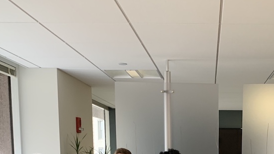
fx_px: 480
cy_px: 225
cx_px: 211
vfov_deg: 16.7
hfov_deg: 31.2
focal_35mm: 66
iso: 160
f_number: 1.8
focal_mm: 4.25
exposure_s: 1/60
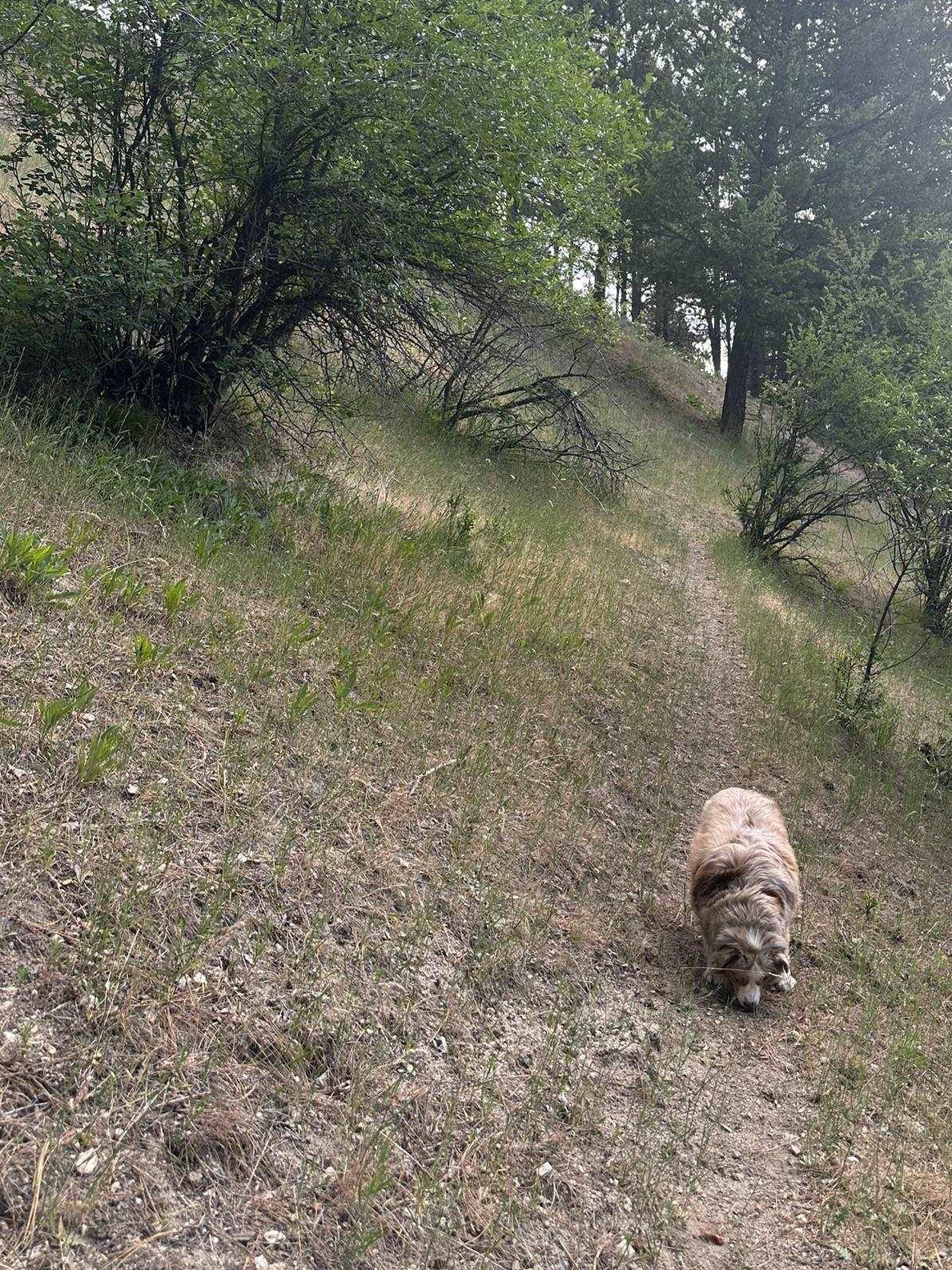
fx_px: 1137
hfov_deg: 44.9
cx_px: 613
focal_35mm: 31
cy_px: 473
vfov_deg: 57.6
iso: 80
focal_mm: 6.86
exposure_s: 1/380
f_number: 1.78
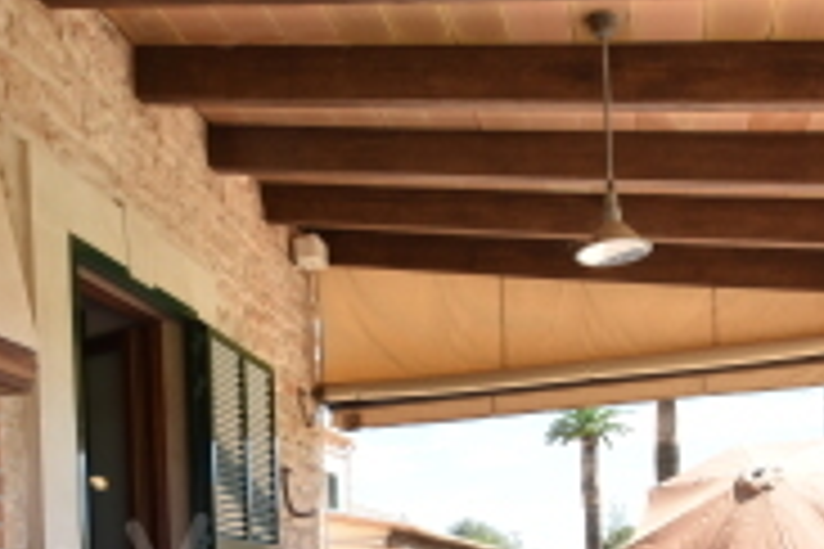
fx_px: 961
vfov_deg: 28.7
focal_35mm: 42
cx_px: 333
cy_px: 614
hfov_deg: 46.2
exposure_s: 1/50
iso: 100
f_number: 9
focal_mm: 10
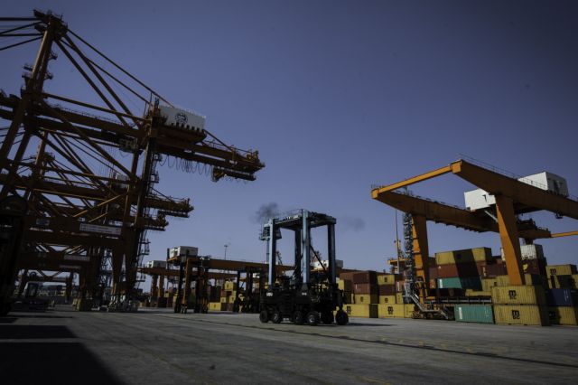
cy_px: 192
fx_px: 385
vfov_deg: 53.1
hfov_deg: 73.8
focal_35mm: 24
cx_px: 289
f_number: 10
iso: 280
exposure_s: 1/1000
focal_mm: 24
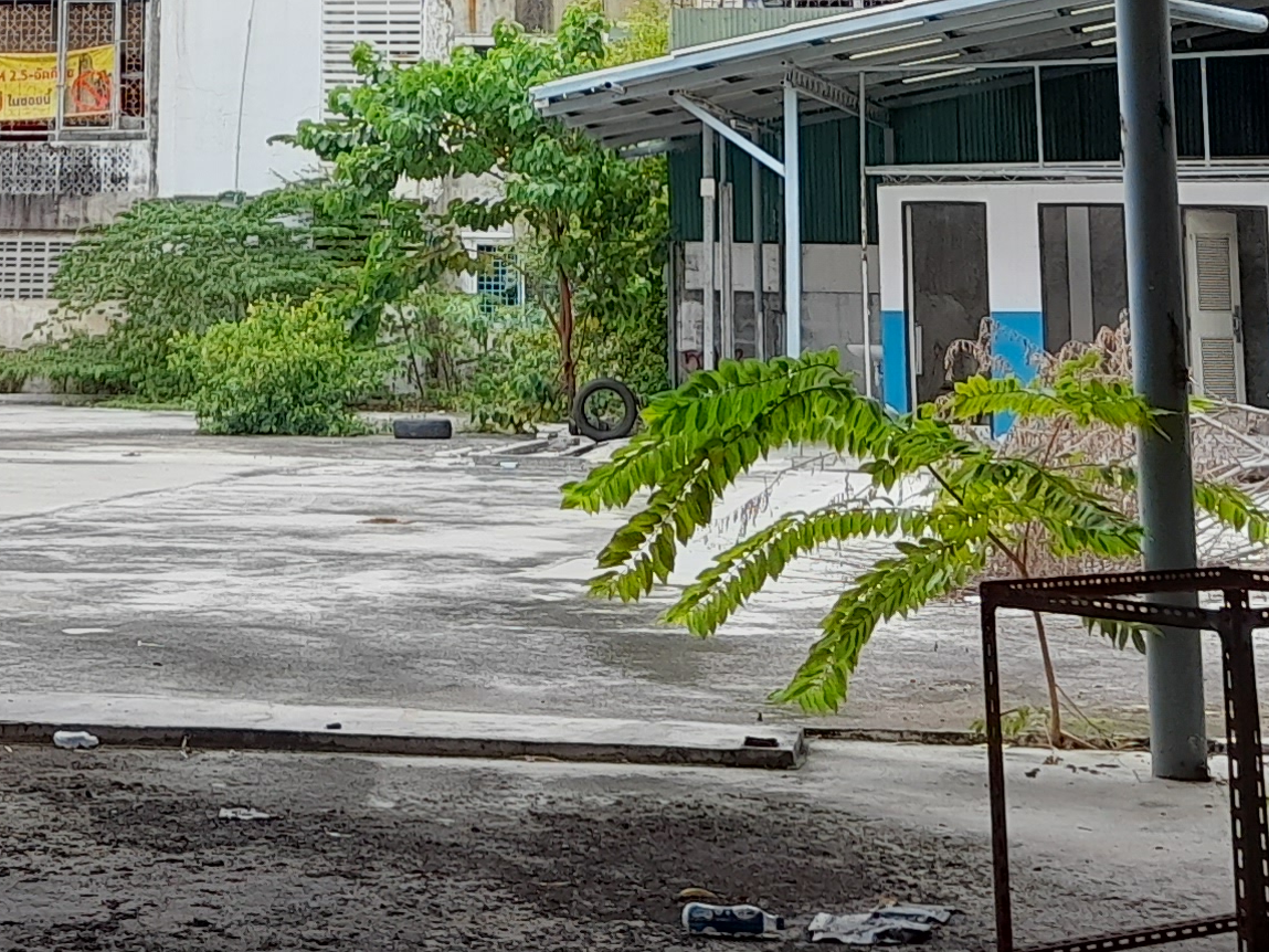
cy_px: -382
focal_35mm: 87
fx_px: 3190
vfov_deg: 15.9
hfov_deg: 22.2
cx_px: 248
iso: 20
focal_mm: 4.6
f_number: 2
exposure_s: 1/140
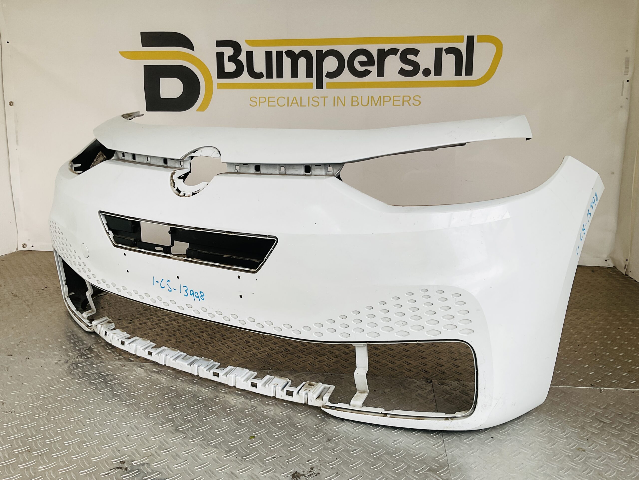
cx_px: 320
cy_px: 240
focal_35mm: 29
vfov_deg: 48.2
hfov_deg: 61.7
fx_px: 535
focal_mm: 3
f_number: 1.8
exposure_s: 1/100
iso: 32
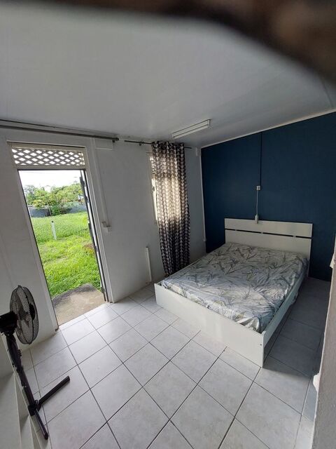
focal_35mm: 13
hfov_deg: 89.9
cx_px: 168
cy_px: 224
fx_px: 168
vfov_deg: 106.2
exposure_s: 1/100
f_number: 2.2
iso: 100
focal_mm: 1.74
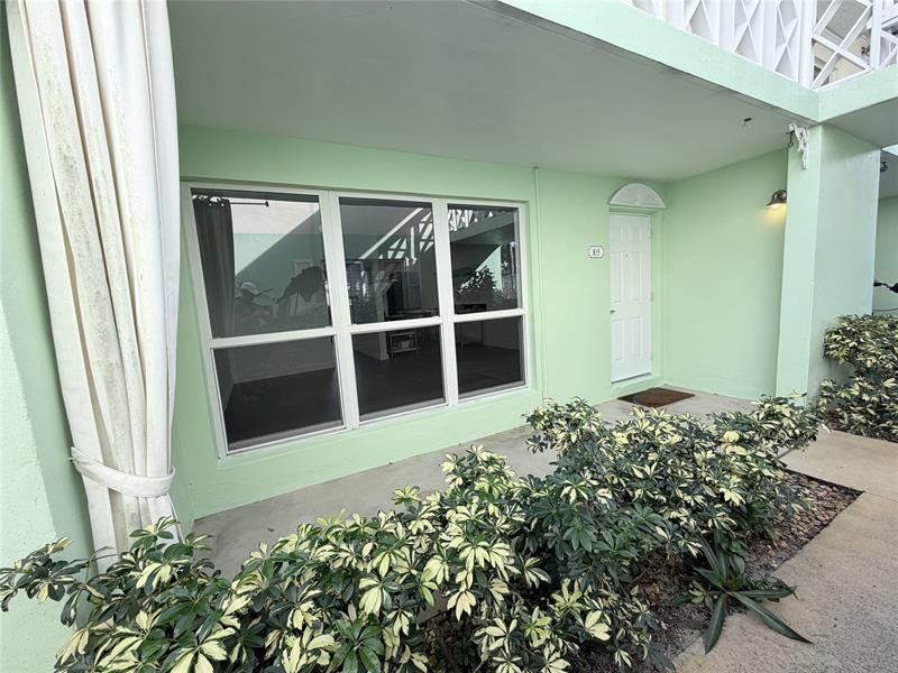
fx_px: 363
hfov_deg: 102.1
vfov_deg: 85.7
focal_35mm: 14
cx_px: 449
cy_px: 336
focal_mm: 2.22
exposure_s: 1/357
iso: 50
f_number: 2.2
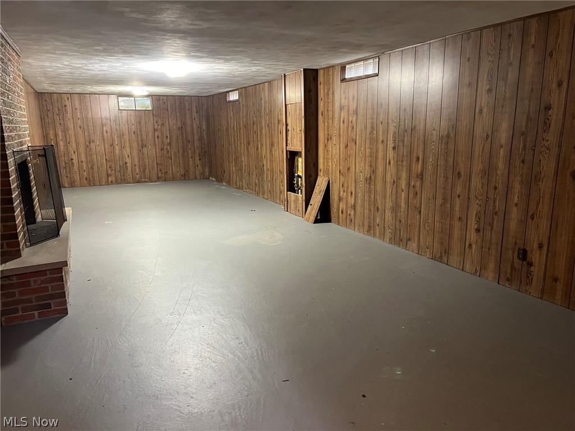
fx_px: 432
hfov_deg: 67.3
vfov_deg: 53.1
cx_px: 288
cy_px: 216
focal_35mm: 26
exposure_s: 1/60
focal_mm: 5.7
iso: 500
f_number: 1.5
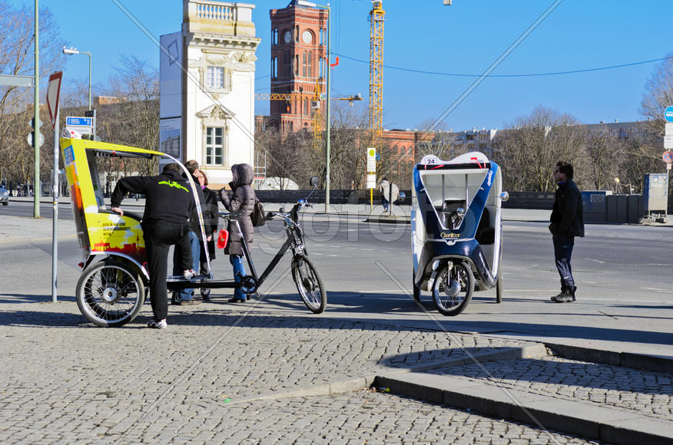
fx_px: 1343
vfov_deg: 18.8
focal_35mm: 72
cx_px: 336
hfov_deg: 28.1
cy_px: 222
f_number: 4.2
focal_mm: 48
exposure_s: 1/750
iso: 100
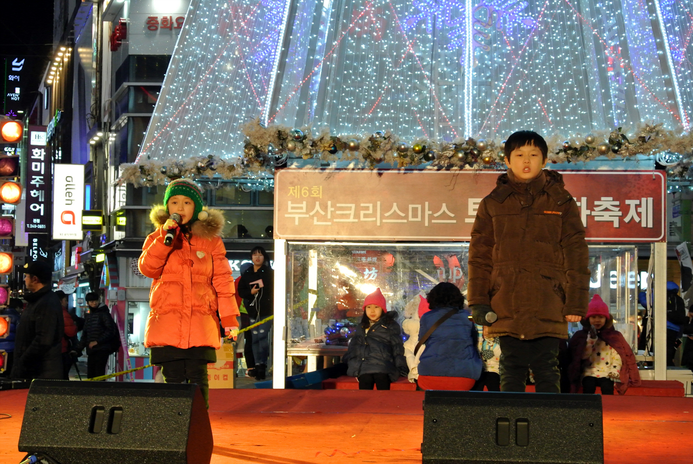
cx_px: 346
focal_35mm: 74
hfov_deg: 27.3
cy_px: 232
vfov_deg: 18.5
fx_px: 1426
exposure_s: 1/60
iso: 800
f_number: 5.6
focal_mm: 27.5
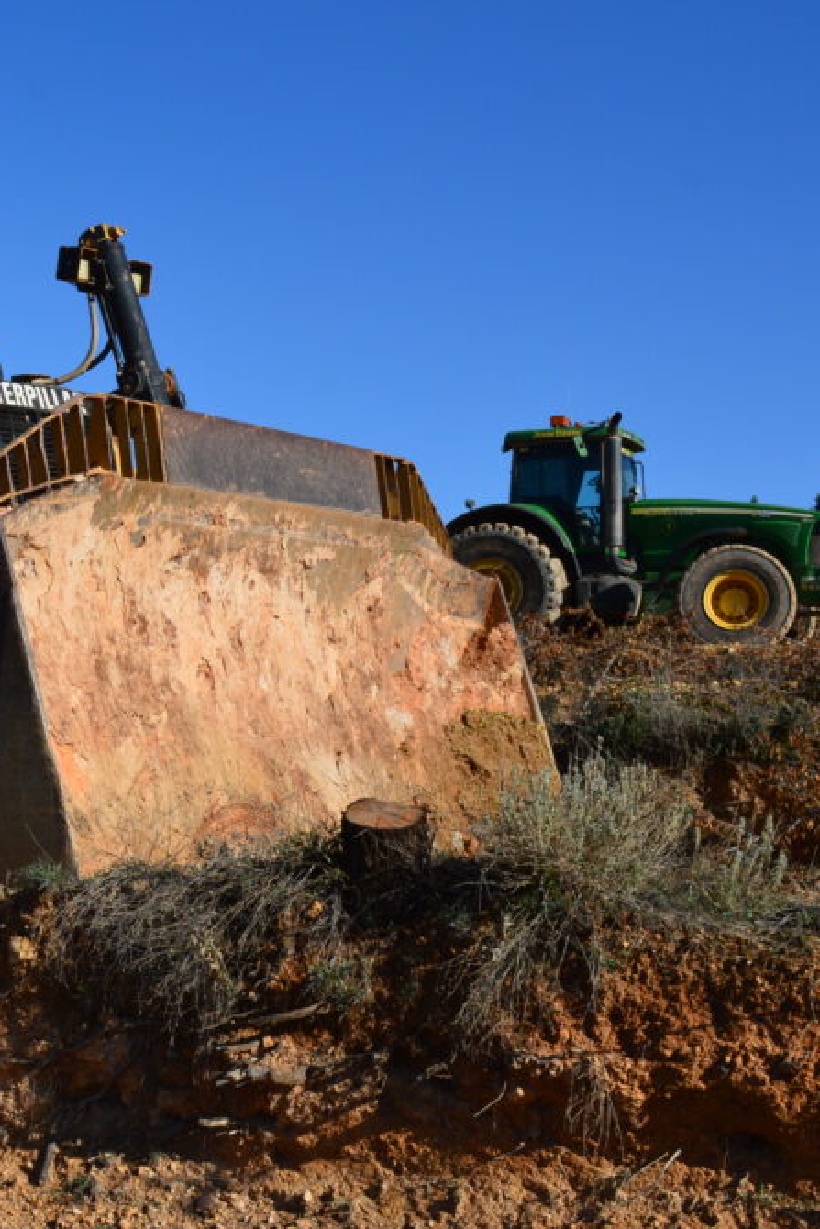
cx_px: 13
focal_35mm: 55
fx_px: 1878
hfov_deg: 23.6
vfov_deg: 36.2
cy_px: 617
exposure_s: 1/500
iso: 250
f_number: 11
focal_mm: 24
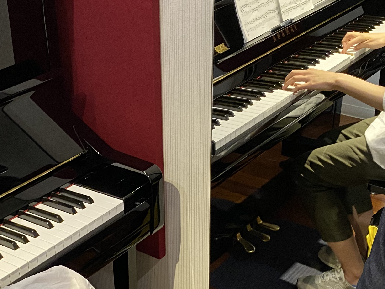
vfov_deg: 22.4
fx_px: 723
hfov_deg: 29.8
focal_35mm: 65
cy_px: 221
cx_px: 156
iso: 320
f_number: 1.8
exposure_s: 1/60
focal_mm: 4.25
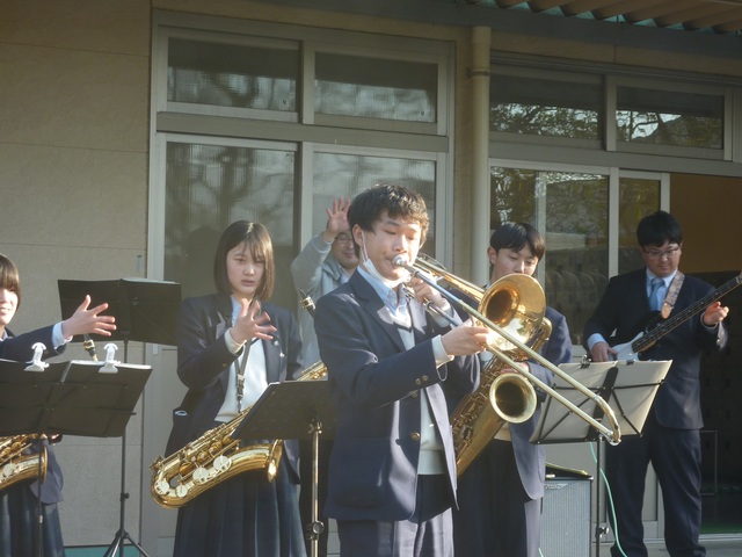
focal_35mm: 90
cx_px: 371
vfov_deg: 16.4
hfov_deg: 21.8
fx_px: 1929
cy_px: 278
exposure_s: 1/60
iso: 80
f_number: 4.3
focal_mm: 14.7
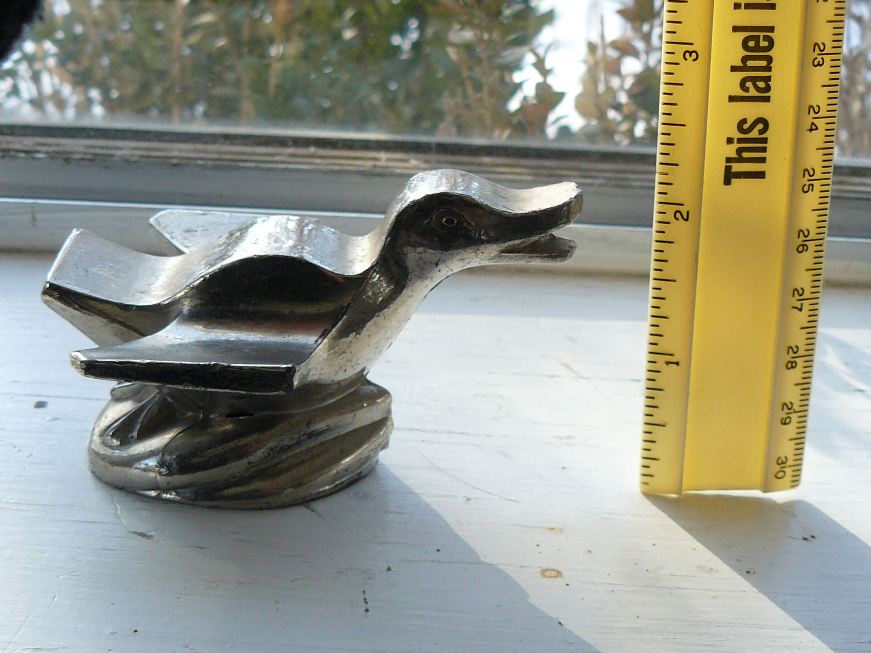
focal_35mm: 60
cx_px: 436
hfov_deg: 32.2
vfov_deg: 24.4
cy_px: 326
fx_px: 1510
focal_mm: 6.6
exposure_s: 1/100
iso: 100
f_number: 3.2
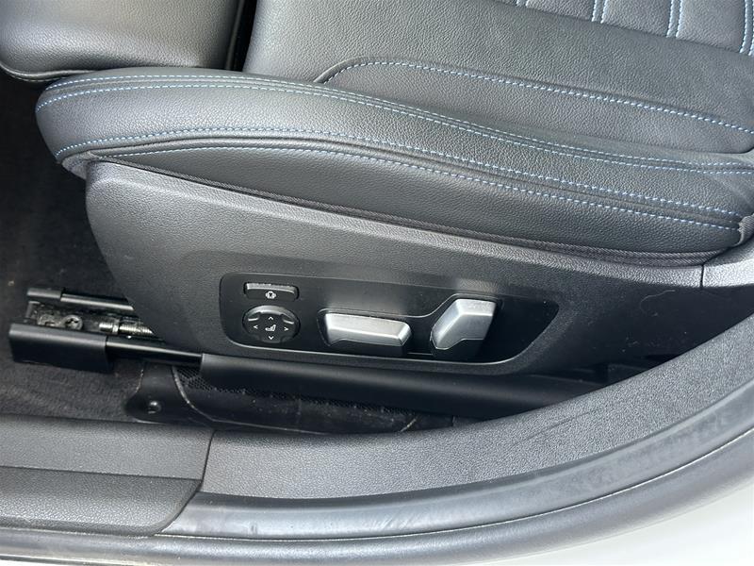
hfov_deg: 39.7
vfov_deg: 30.3
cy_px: 283
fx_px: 1046
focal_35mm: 48
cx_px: 377
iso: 250
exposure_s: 1/46
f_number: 1.78
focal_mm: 6.86
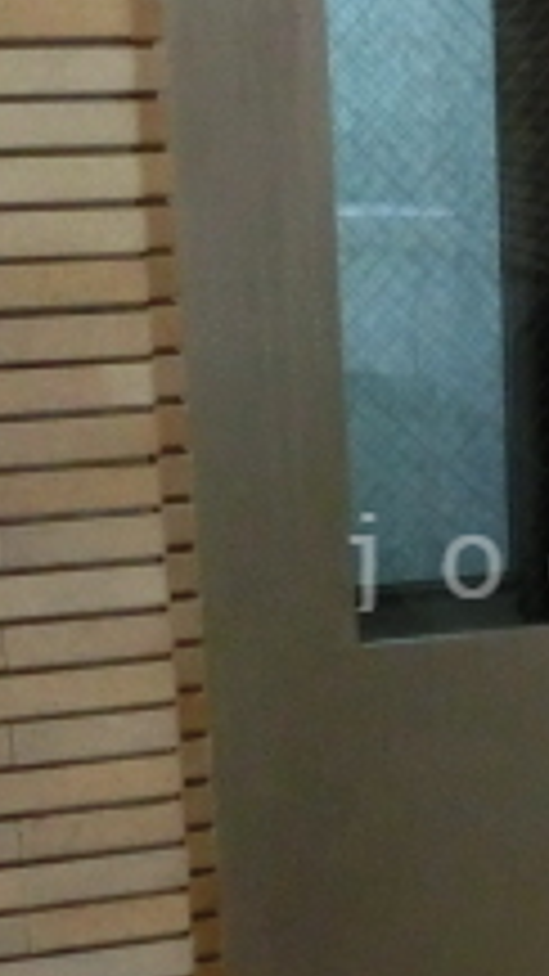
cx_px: 648
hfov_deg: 15.2
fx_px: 1994
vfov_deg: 27.5
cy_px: 558
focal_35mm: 77
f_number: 3
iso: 800
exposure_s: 1/30
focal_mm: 4.24
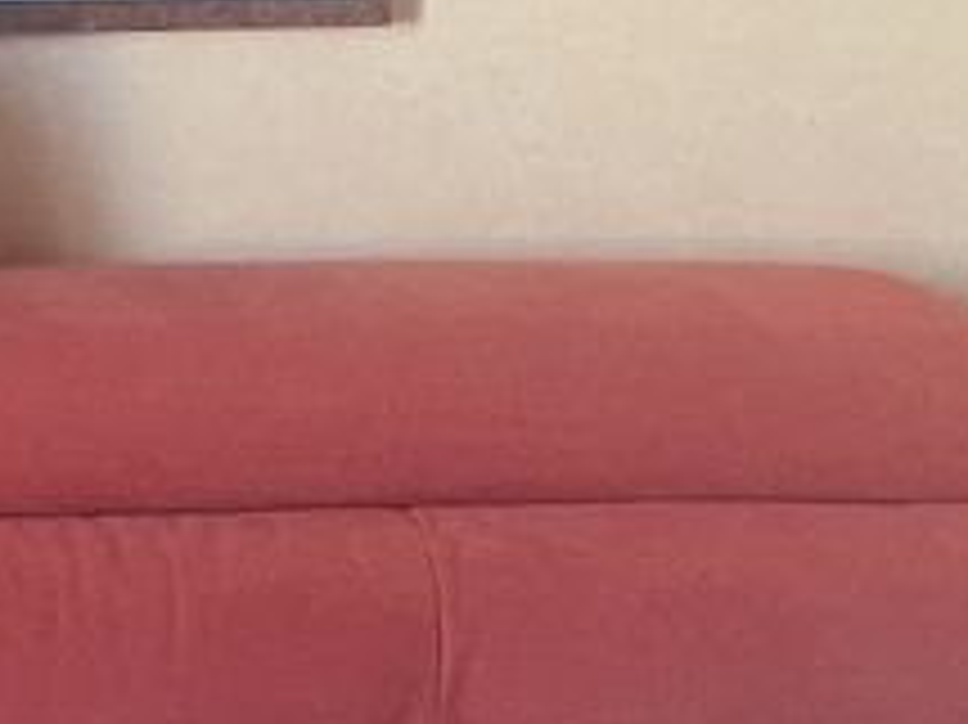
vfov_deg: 12.1
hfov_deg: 15.6
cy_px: 661
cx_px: -248
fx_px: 3382
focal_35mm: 121
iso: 250
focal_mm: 4.2
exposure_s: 1/60
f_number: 1.6
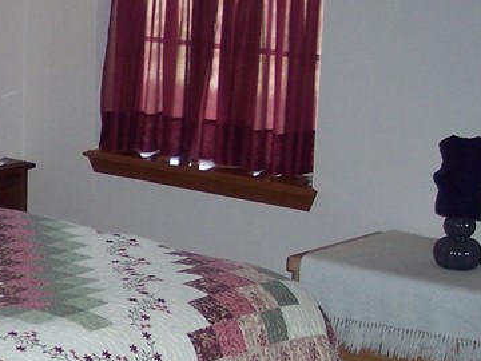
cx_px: -106
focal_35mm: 111
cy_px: 278
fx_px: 1542
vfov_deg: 13.3
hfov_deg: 16.9
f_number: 2.8
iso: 140
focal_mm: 8
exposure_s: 1/60
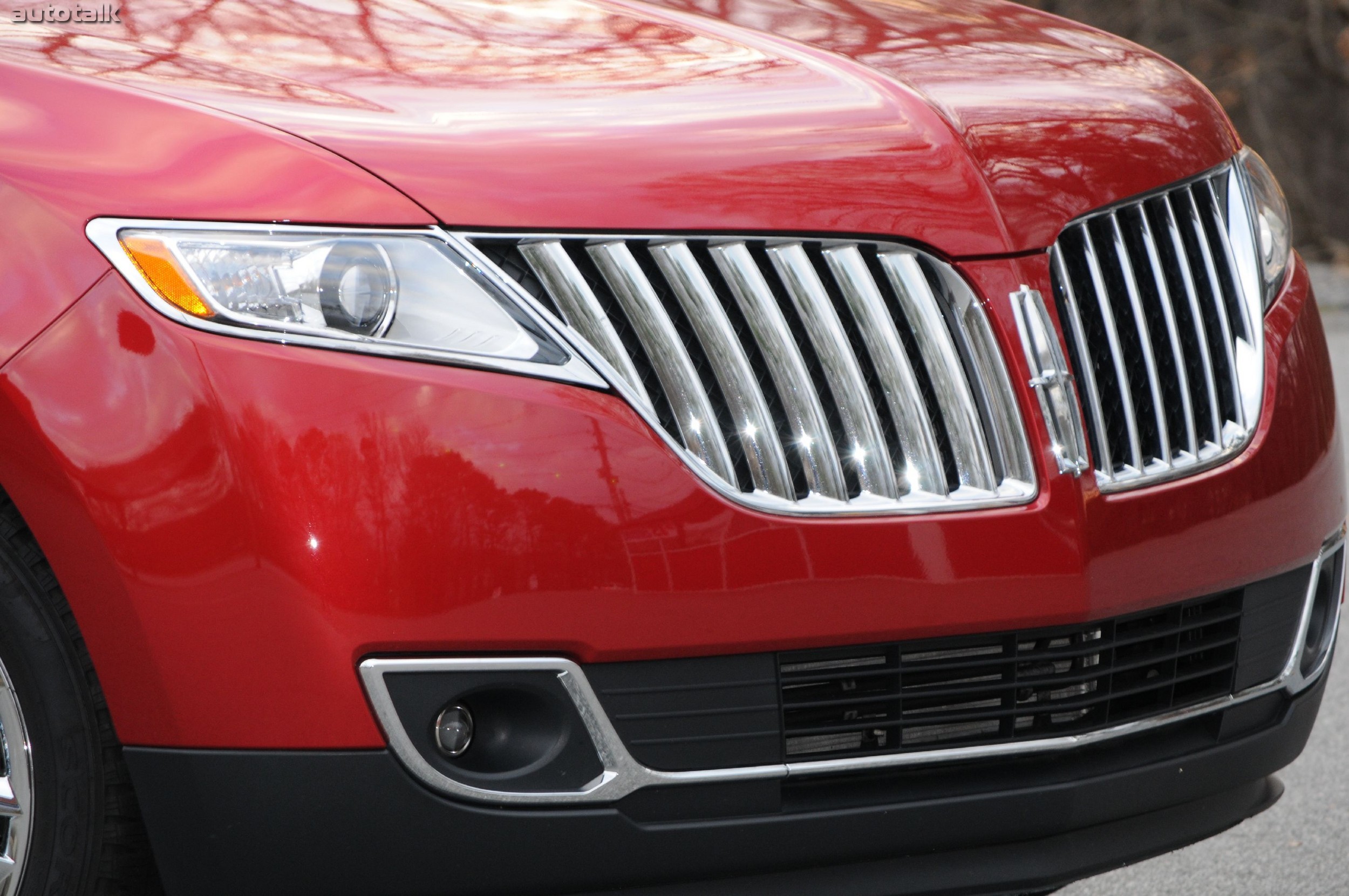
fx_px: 8983
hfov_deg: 8.6
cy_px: 448
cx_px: 674
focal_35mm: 240
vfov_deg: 5.7
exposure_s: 1/60
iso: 500
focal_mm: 160
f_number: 8
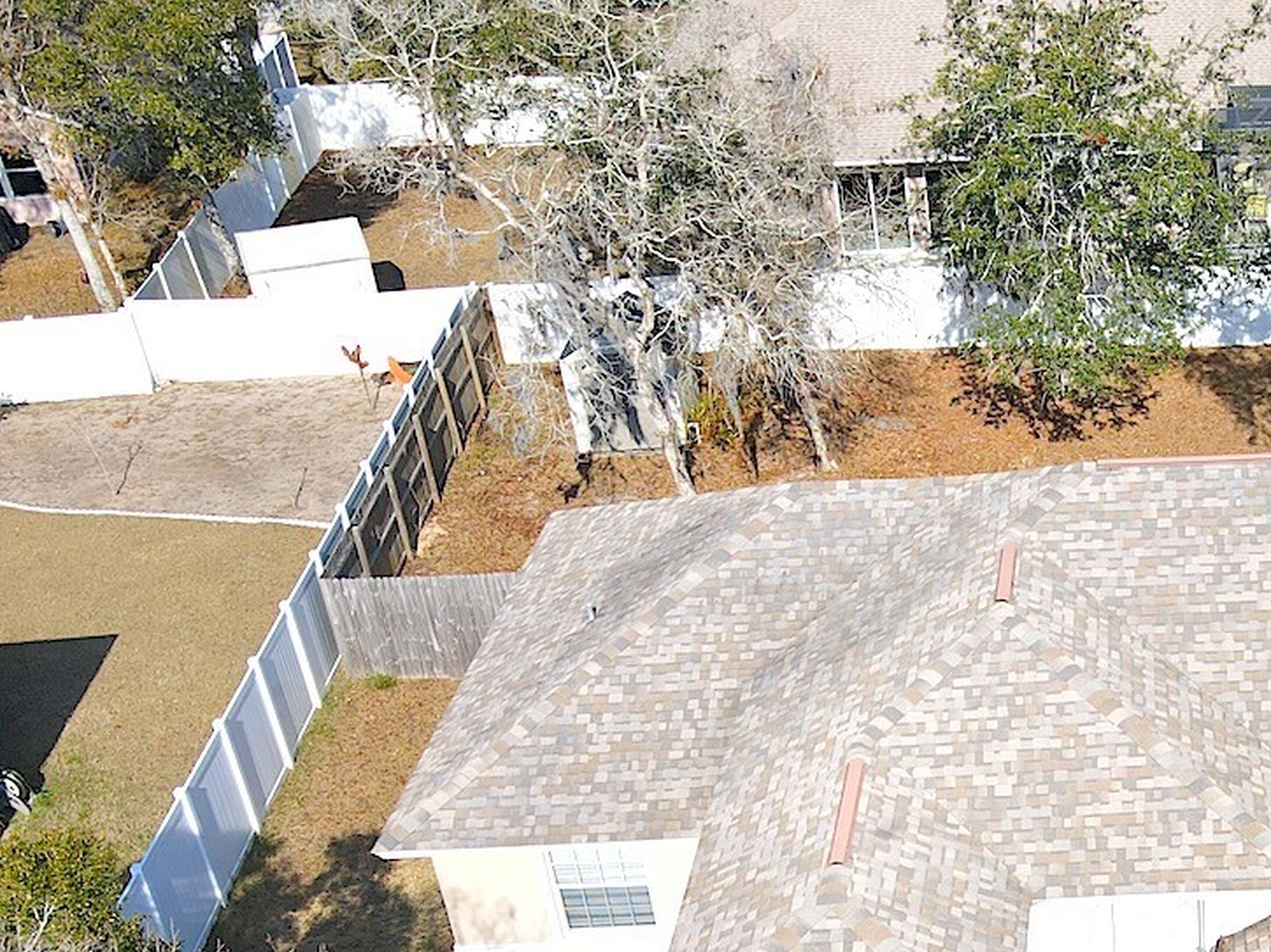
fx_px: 1945
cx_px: 1220
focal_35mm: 53
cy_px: 910
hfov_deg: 33.6
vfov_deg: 26.3
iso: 100
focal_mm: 4.5
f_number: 2.8
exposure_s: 1/640
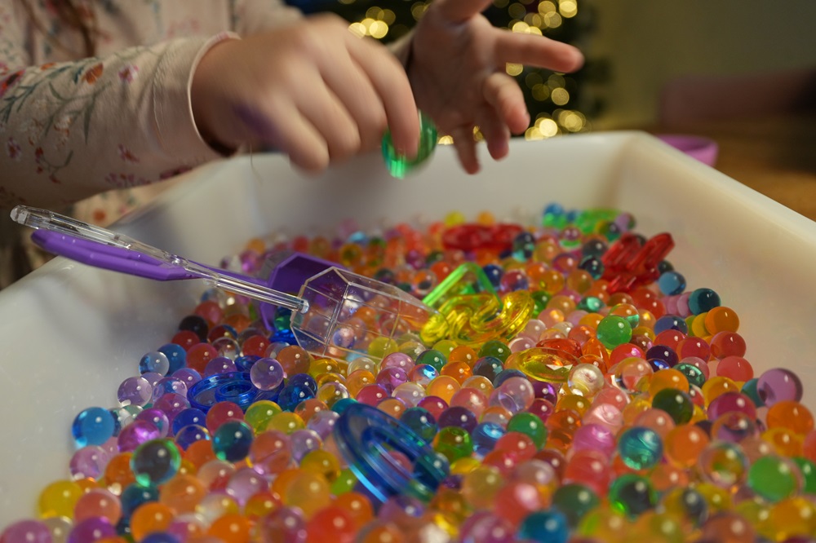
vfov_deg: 39.4
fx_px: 759
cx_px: 408
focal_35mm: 34
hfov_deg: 56.5
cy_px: 272
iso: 1250
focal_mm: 33.5
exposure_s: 1/60
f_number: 4
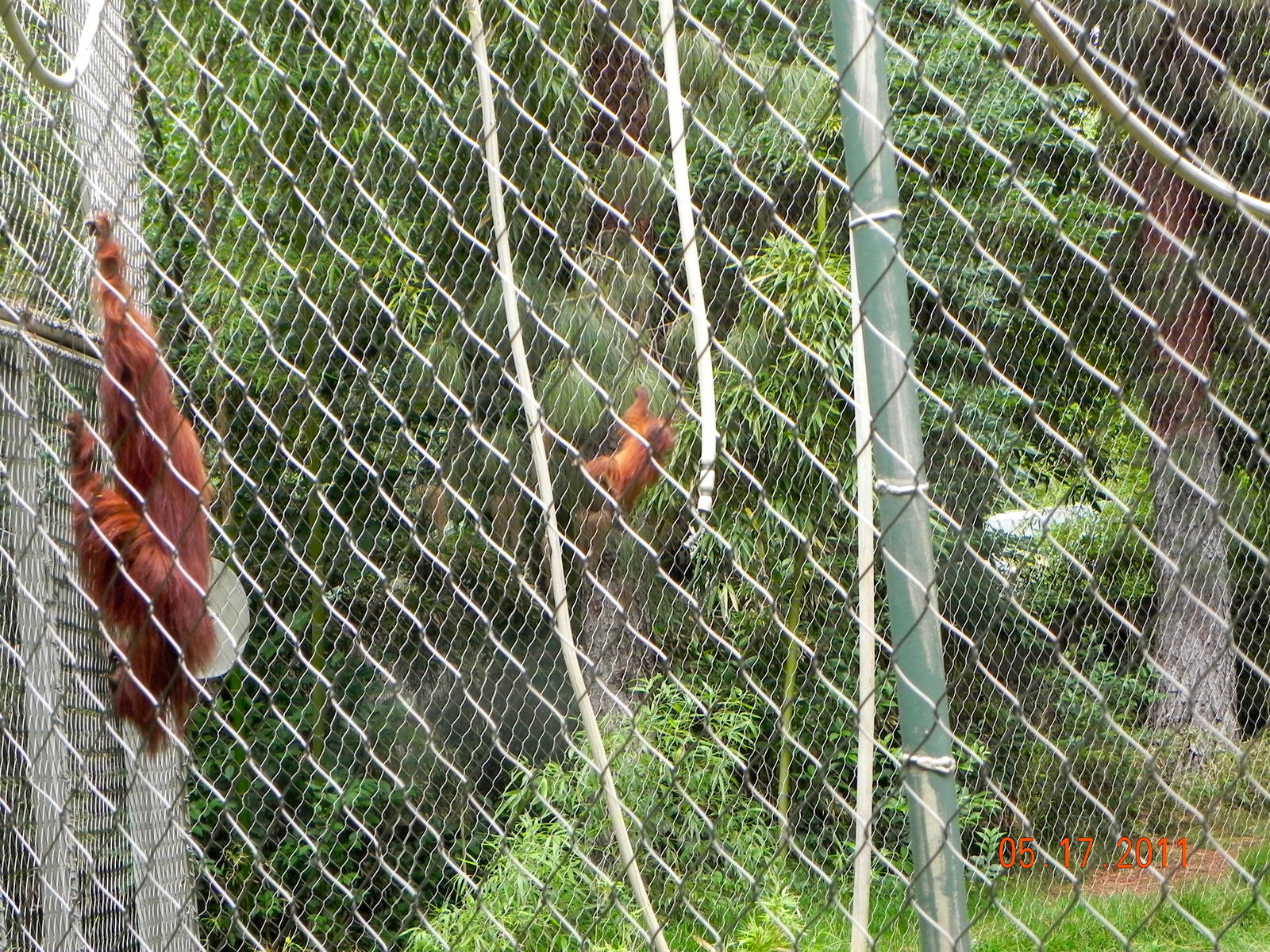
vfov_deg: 12.7
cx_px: 635
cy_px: 476
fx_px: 4293
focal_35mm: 117
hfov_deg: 16.8
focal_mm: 20.8
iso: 160
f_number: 4
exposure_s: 1/89.6
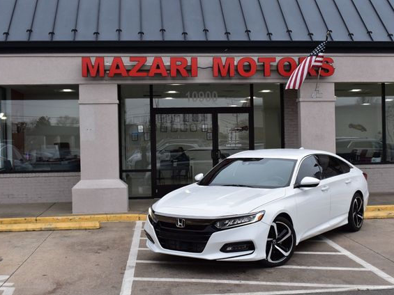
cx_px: 215
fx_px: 558
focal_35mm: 49
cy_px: 148
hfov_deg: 38.9
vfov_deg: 29.7
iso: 400
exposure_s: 1/160
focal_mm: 30
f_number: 9
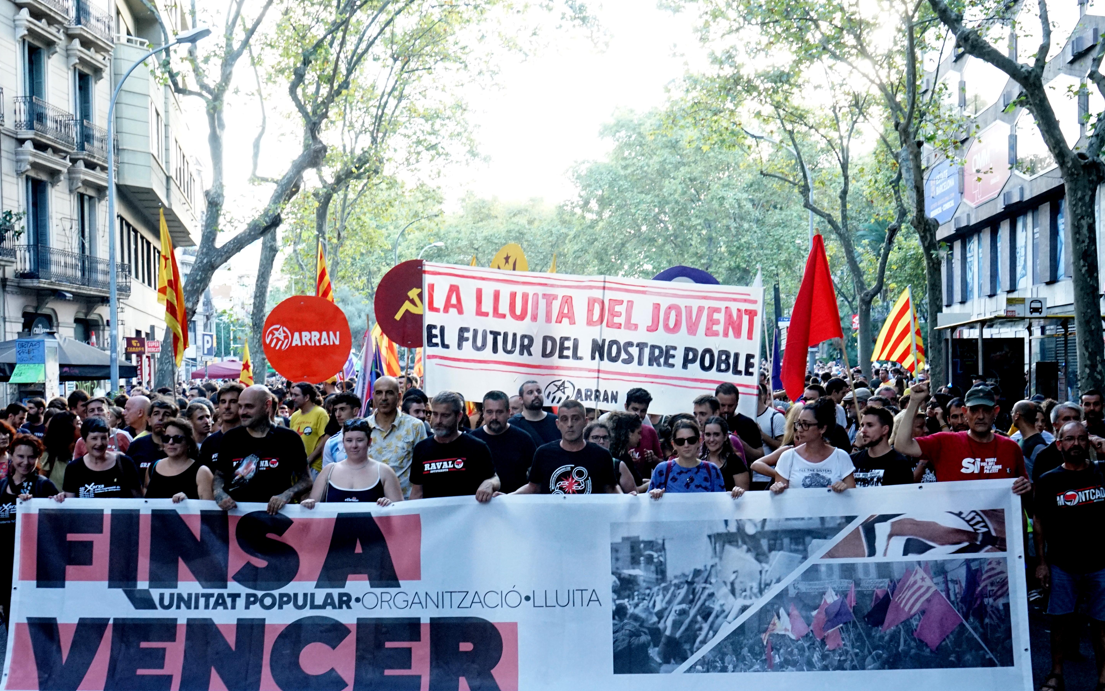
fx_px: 964
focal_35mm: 32
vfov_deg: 39.4
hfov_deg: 59.6
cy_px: 371
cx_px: 539
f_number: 5.6
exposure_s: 1/200
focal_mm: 30
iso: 3200
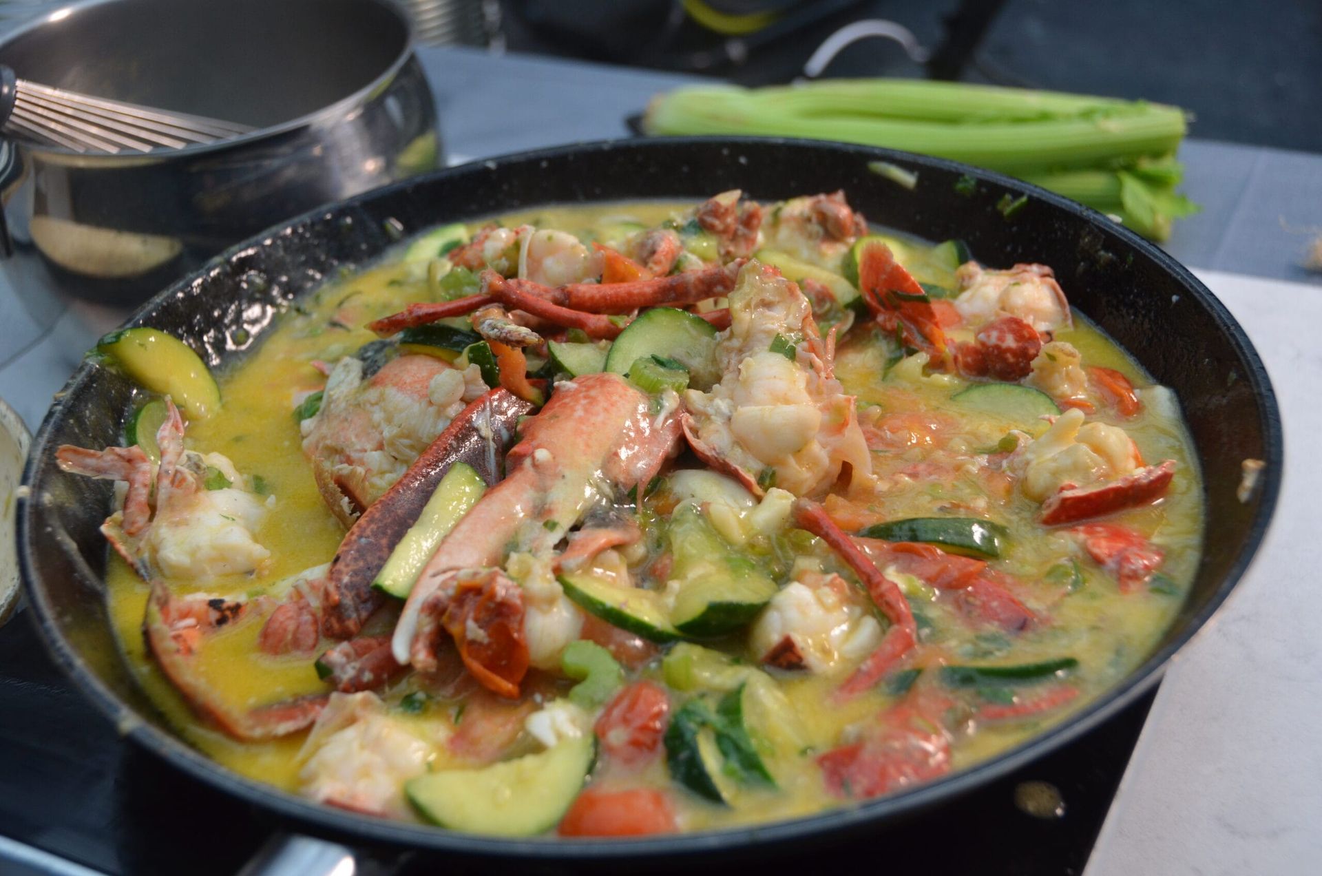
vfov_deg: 26.4
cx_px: 661
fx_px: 1869
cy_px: 438
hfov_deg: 39.0
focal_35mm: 51
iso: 400
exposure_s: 1/100
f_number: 5
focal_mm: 34
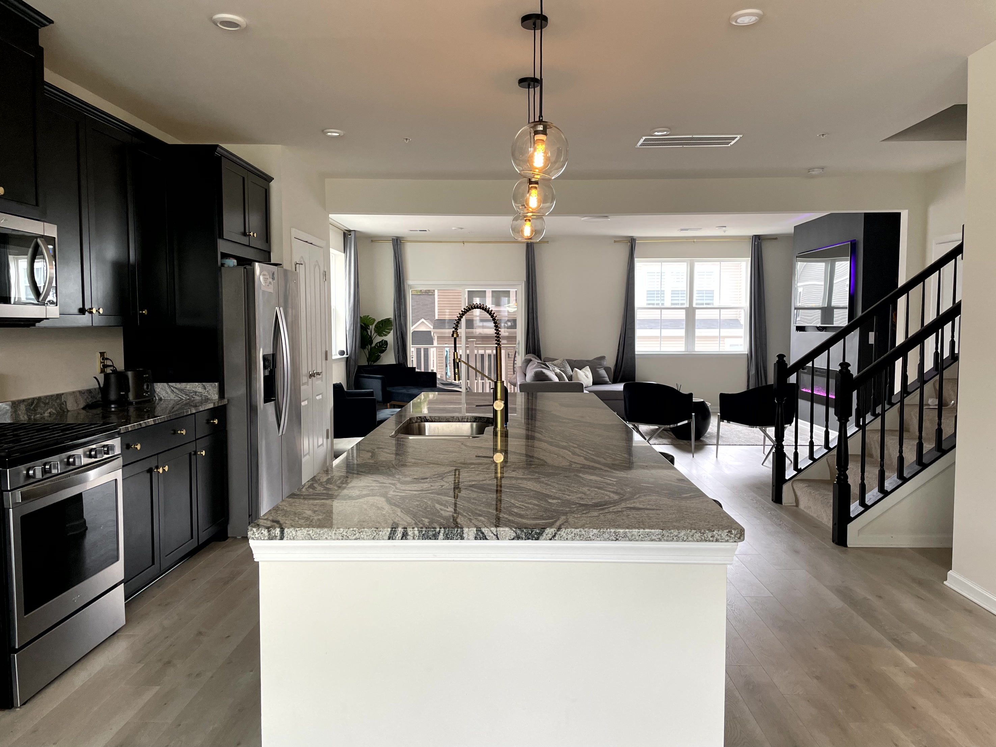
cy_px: 374
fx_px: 748
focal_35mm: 26
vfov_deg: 53.1
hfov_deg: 67.3
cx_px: 498
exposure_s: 1/111
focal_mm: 4.2
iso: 125
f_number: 1.6
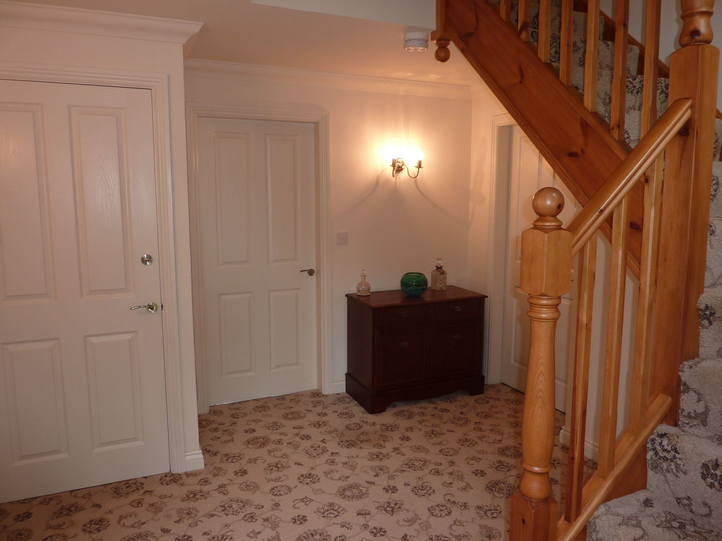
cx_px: 361
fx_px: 521
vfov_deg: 54.9
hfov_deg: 69.4
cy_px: 270
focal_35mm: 25
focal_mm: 4.1
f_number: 3.3
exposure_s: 1/30
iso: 100
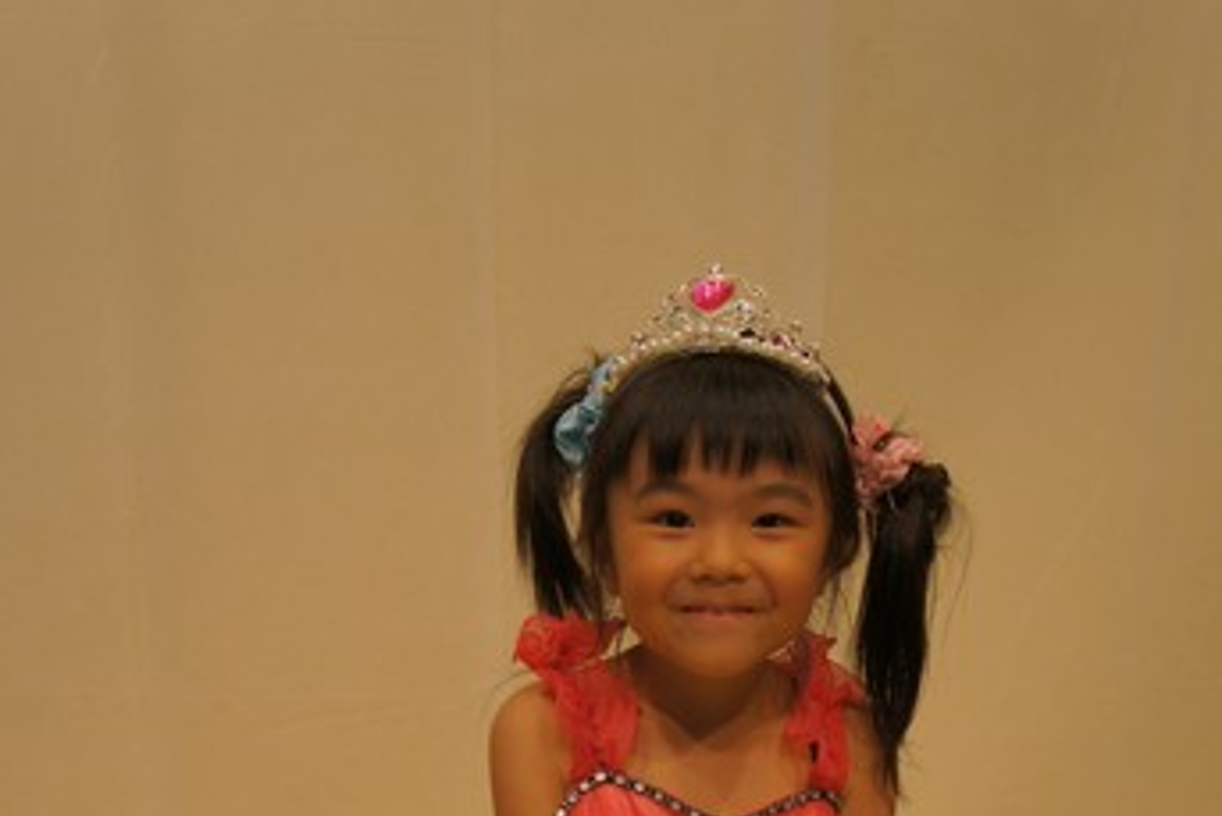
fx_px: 2407
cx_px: 609
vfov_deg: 18.2
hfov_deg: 28.5
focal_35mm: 71
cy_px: 1007
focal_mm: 27
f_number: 4
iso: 250
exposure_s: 1/50
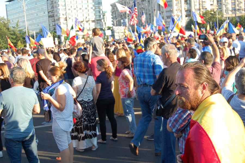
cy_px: 82
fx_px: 347
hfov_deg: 38.9
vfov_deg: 26.4
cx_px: 122
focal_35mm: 51
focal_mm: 34
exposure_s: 1/160
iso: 200
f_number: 6.3
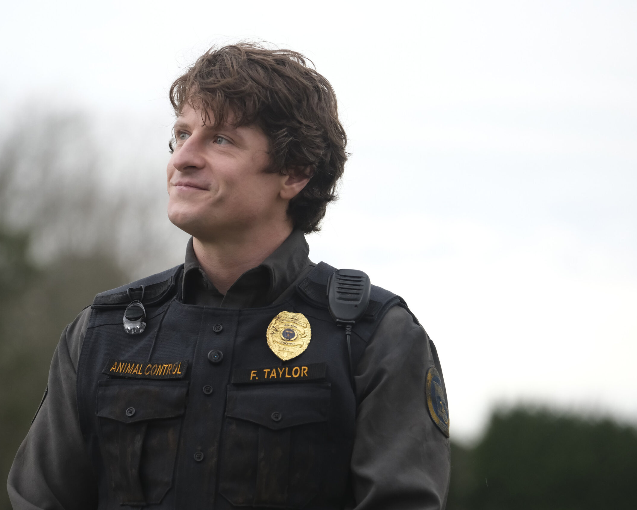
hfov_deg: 8.8
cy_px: 255
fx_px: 4129
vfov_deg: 7.1
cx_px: 255
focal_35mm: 219
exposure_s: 1/320
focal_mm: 129.2
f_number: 4
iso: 1600
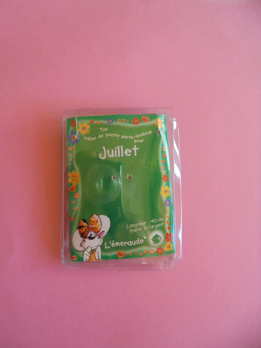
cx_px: 130
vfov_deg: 67.3
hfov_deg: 53.1
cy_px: 174
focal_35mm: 26
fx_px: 261
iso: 100
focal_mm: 4.6
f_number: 3.5
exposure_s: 1/50
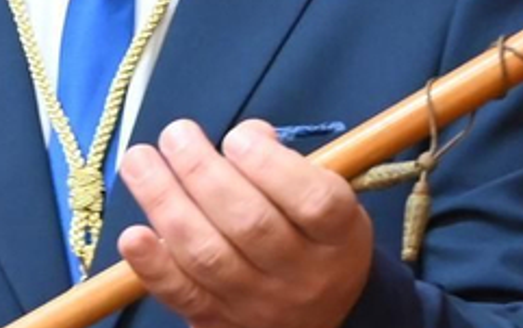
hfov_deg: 7.4
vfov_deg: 4.7
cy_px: 202
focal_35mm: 277
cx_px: -373
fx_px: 3951
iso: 3200
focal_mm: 41
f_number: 5.6
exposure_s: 1/60
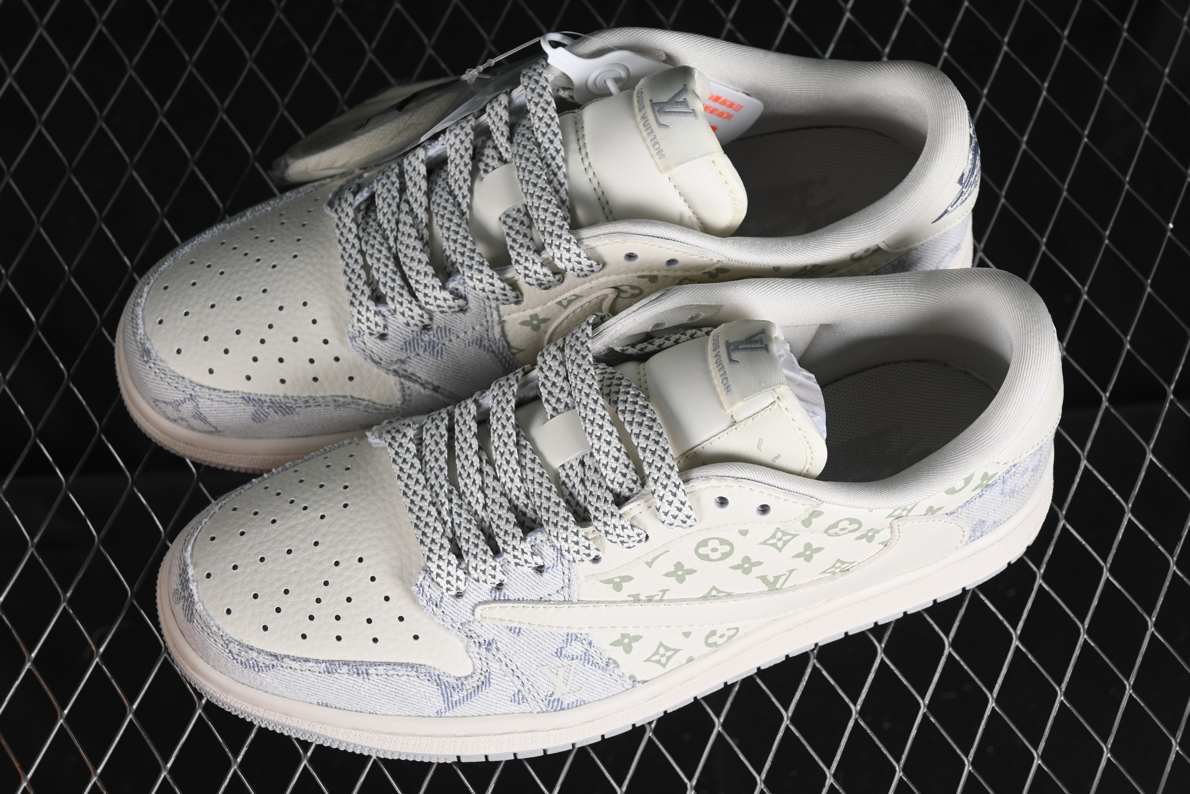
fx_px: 2479
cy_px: 397
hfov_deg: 27.0
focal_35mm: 75
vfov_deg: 18.2
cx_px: 595
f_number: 7.1
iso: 160
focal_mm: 50
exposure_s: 1/80
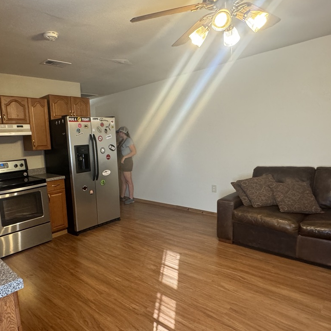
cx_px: 111
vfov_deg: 67.1
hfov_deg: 65.6
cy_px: 180
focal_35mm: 23
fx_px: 249
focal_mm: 2.22
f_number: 2.2
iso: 400
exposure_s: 1/60
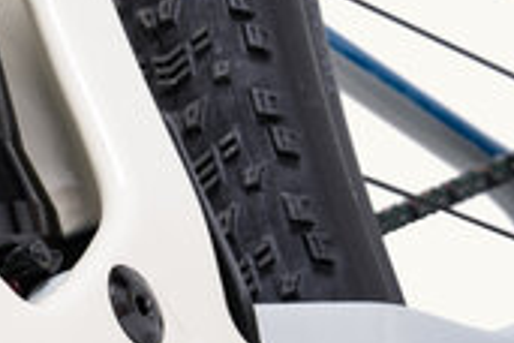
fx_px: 6496
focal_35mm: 455
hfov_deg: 4.5
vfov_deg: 3.0
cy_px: -53
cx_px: -36
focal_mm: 195
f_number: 16
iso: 200
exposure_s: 1/250
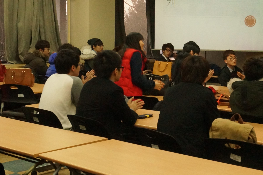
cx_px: 214
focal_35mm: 67
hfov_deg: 29.4
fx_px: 489
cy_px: 58
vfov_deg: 20.2
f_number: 10
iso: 3200
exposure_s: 1/60
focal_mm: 22
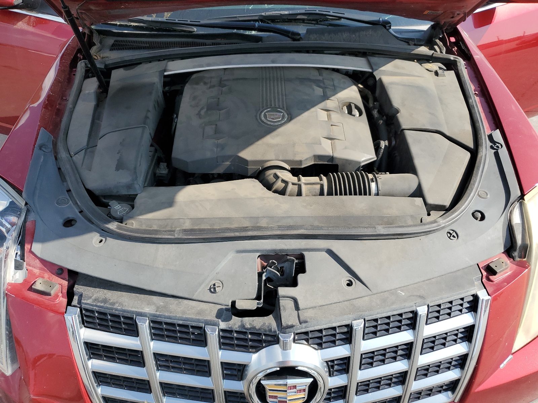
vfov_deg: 53.1
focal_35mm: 26
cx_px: 269
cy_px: 202
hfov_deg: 67.3
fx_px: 404
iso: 50
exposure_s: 1/1429
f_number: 1.5
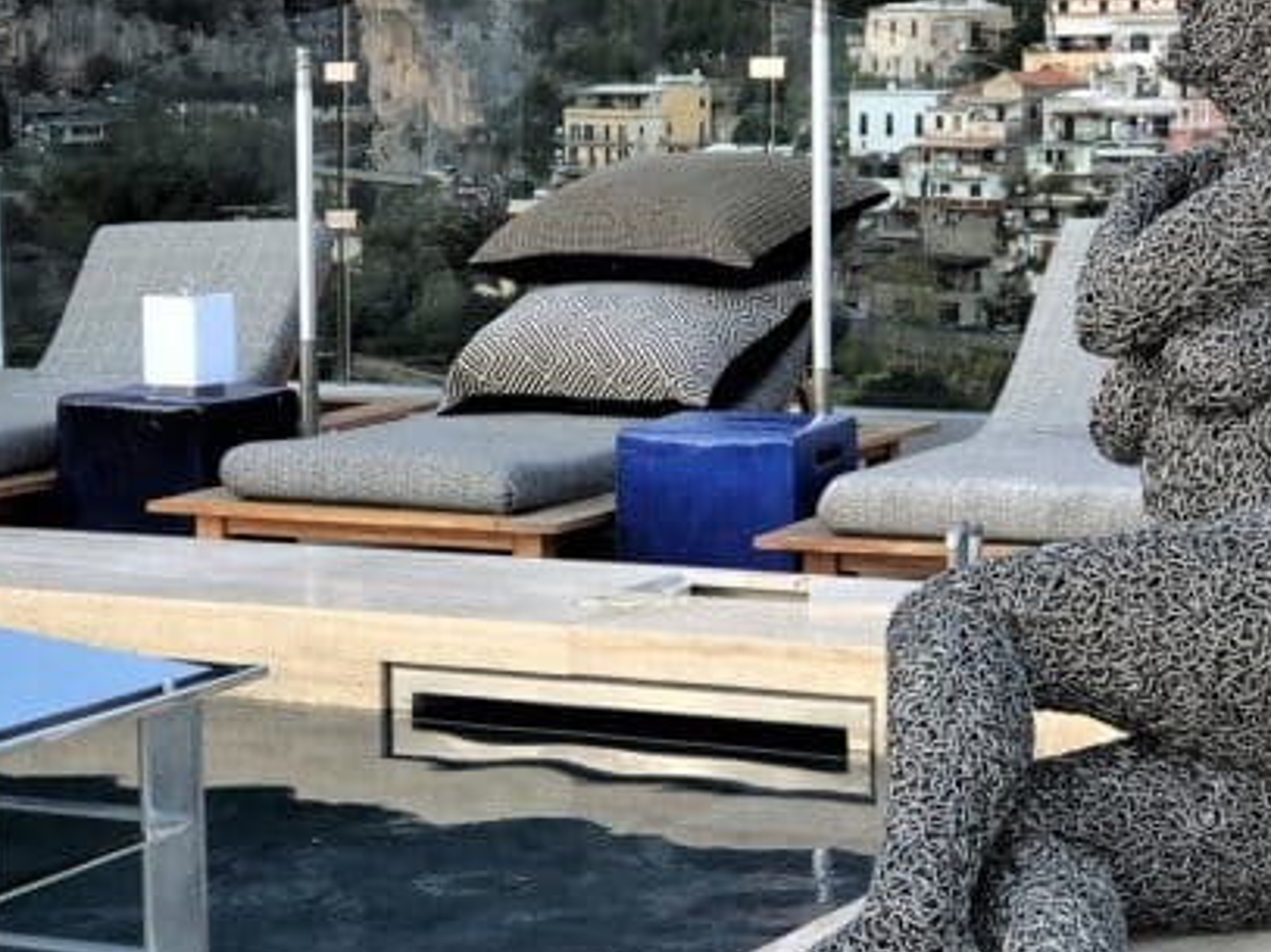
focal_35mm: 112
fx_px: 4111
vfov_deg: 13.2
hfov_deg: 17.5
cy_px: 409
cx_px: 362
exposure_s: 1/120
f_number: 2.8
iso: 40
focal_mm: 6.6
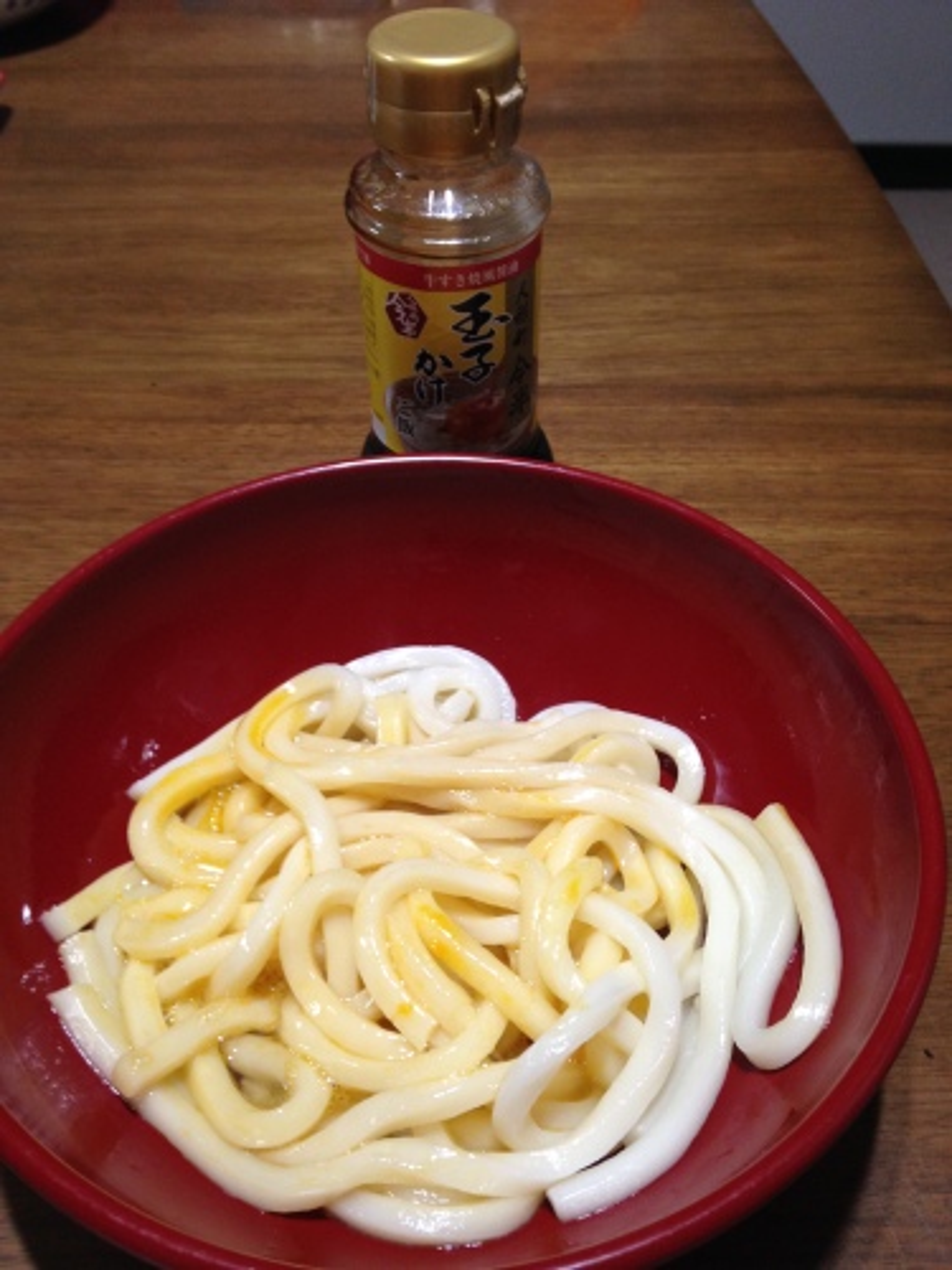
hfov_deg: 42.9
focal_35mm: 33
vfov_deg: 55.4
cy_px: 635
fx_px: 1210
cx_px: 476
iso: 125
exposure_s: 1/20
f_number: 2.4
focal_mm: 4.12
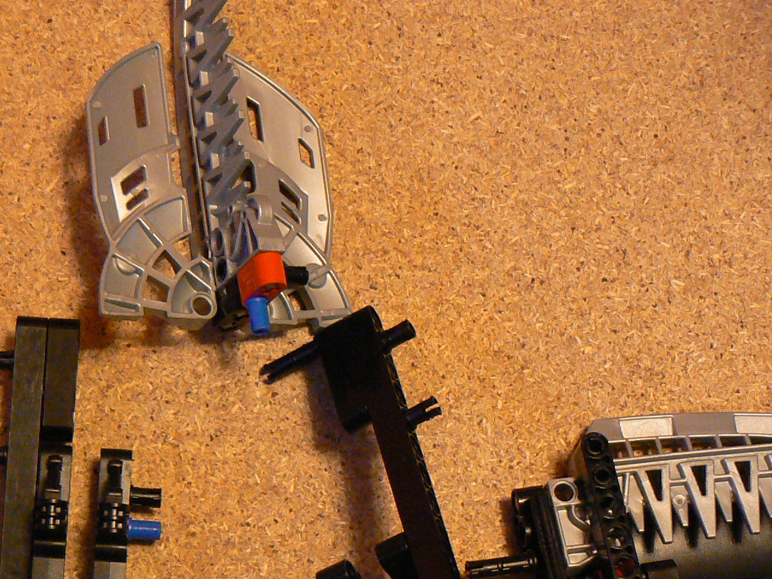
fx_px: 1762
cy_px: 473
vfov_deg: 18.5
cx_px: 214
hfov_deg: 24.5
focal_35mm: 79
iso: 200
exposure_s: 1/15
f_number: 2.8
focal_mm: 6
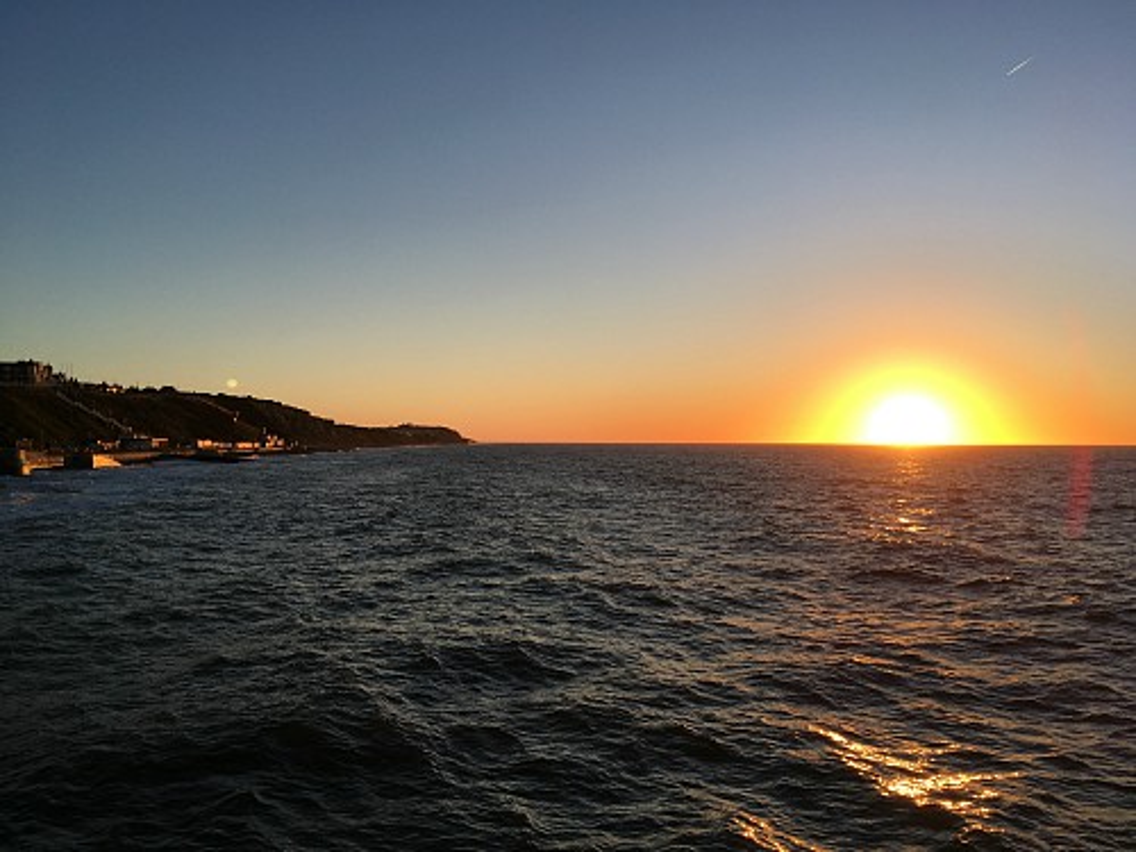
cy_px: 426
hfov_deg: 61.7
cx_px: 568
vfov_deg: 48.2
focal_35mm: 29
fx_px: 952
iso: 25
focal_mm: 4.15
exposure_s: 1/836
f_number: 2.2
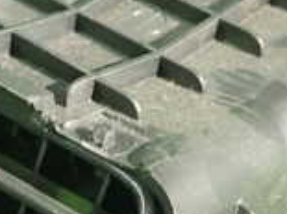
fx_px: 961
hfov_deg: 16.7
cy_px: 197
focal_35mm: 116
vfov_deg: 12.6
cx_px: 26
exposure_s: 1/125
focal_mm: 5.5
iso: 320
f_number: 2.3
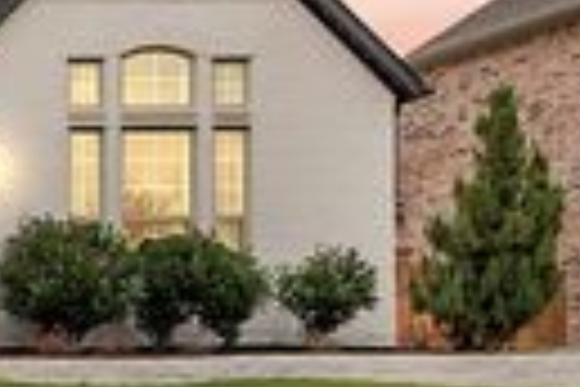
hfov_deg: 23.8
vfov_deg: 23.1
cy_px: 308
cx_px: -373
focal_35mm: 58
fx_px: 934
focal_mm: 10
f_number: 8
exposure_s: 1/100
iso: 100
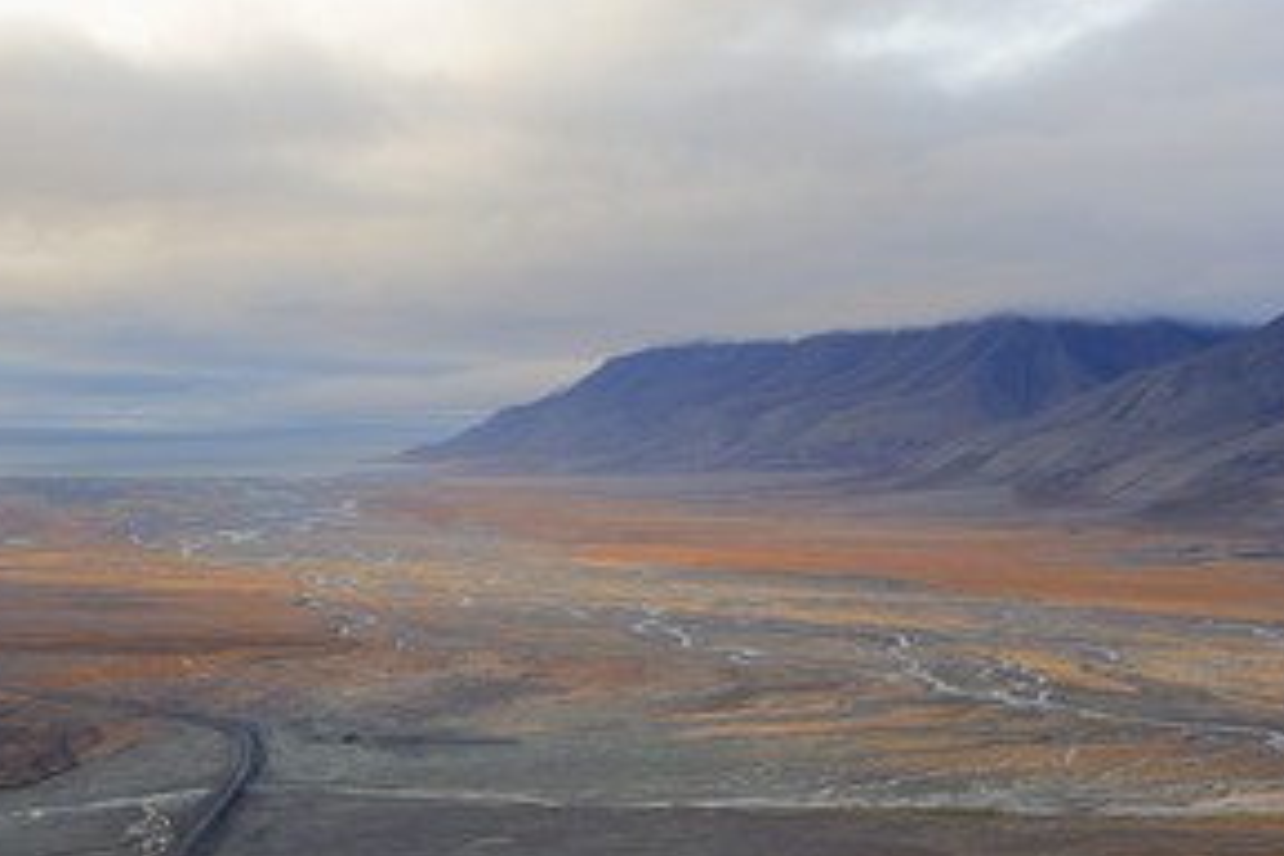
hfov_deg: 28.5
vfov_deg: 19.4
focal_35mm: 70
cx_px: 366
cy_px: 526
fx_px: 2496
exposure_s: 1/160
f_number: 5.6
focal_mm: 48
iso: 200
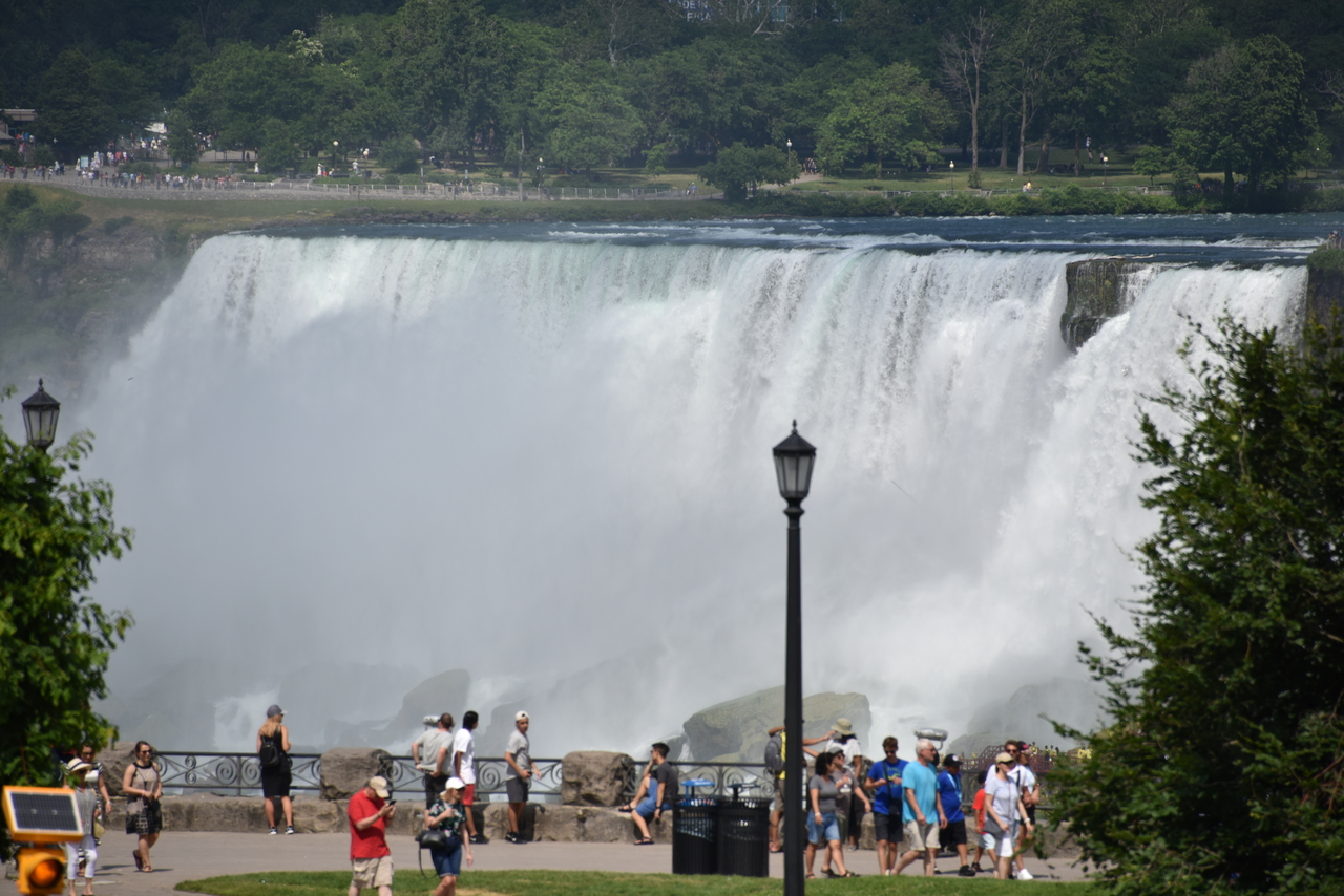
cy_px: 448
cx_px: 672
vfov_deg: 4.6
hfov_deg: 6.9
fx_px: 11202
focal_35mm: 300
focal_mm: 300
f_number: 8
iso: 100
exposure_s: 1/640
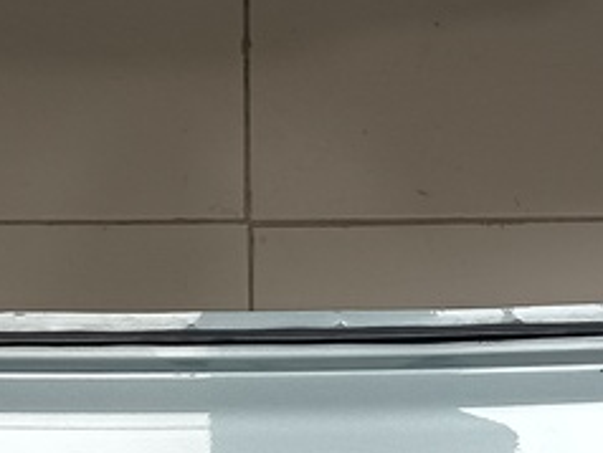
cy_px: 332
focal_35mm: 145
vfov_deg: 10.2
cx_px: 228
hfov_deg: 13.6
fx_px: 2528
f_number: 1.9
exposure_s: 1/100
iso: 339
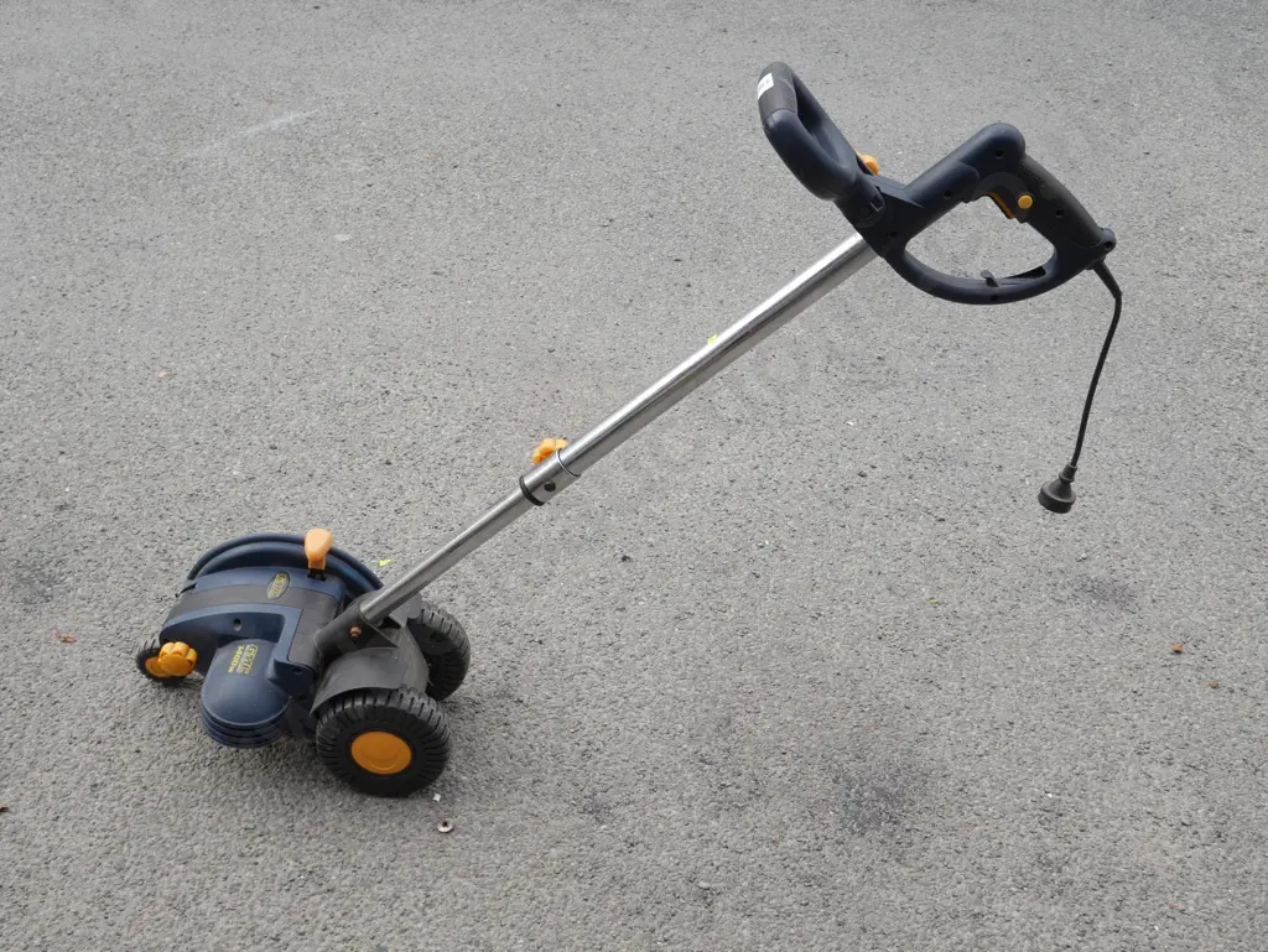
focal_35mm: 38
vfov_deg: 37.8
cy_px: 476
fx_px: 1393
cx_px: 634
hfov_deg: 49.0
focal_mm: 19
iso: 200
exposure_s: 1/250
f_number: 6.3
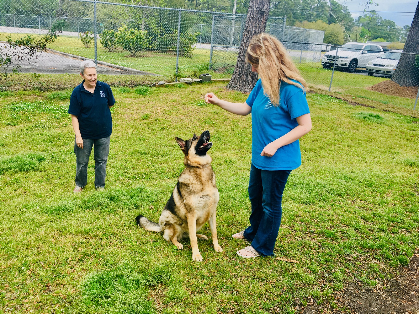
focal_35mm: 29
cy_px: 157
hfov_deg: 61.7
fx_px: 351
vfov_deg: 48.2
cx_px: 210
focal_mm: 4.15
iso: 25
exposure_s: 1/668
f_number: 2.2
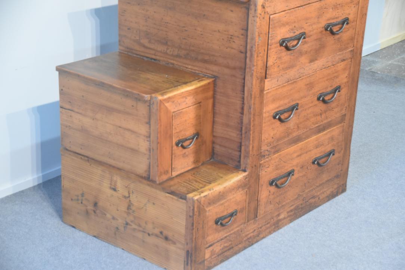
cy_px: 135
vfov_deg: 17.5
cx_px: 202
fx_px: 878
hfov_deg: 26.0
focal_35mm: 78
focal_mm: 52
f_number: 4.8
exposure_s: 1/60
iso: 4000
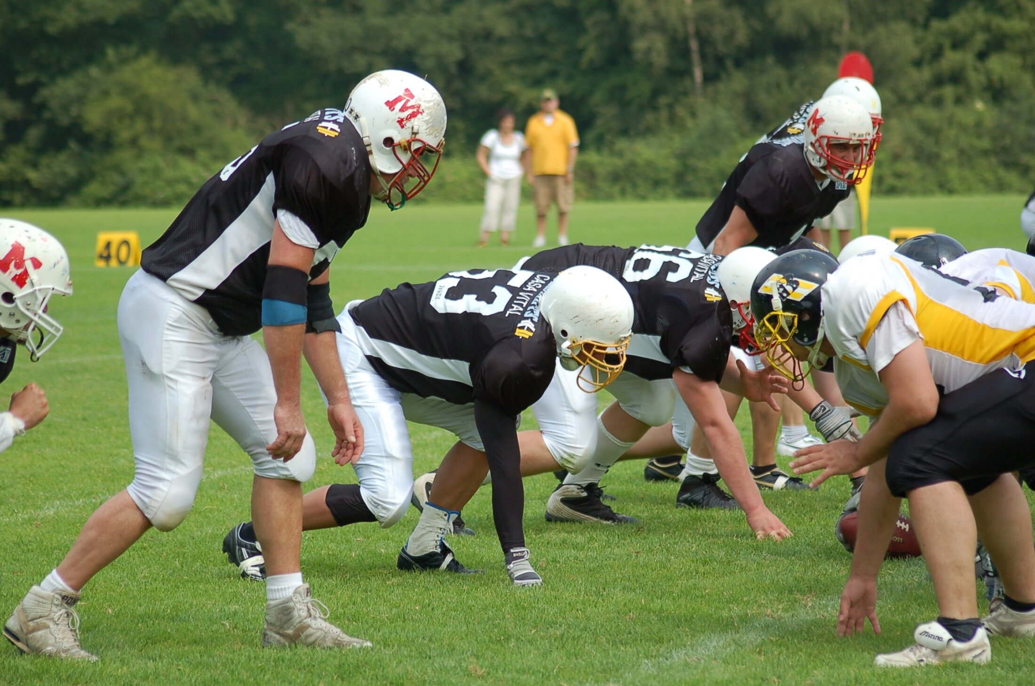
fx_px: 5165
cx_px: 518
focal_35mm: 180
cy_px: 343
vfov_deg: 7.6
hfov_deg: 11.4
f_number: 4.2
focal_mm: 120
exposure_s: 1/1000
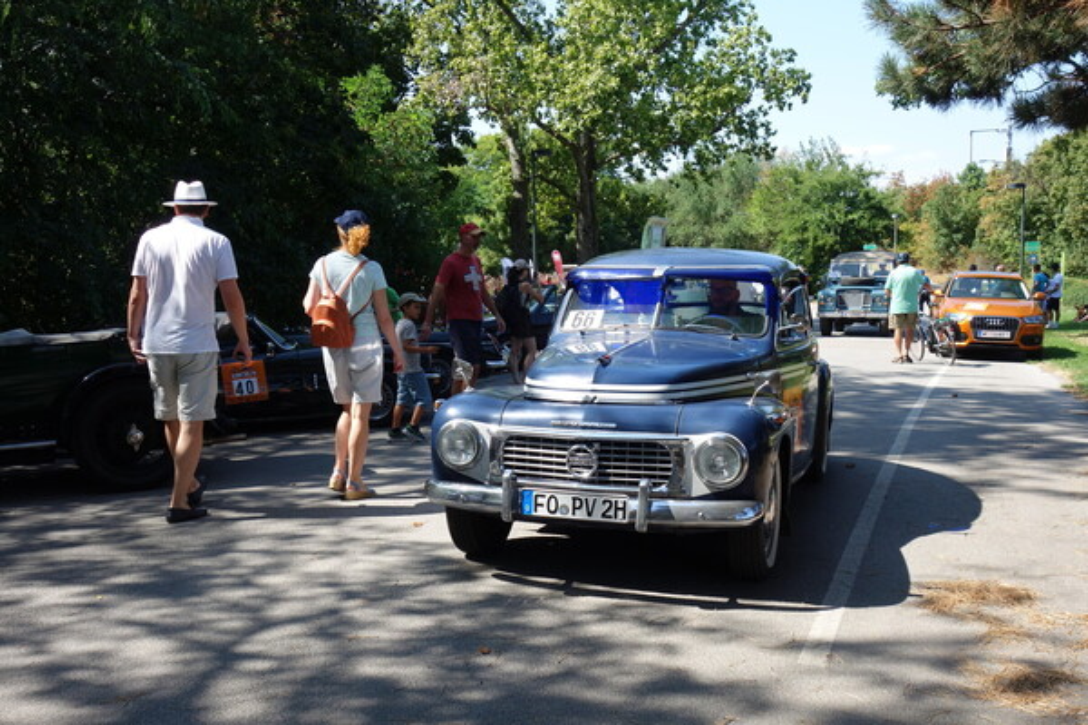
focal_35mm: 37
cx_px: 544
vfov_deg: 35.9
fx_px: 1118
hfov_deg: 51.9
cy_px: 362
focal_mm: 13.9
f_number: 5.6
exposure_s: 1/200
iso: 125
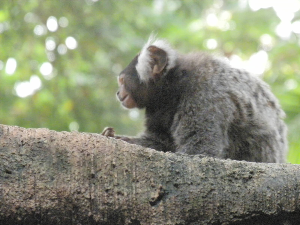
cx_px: 150
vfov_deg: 6.2
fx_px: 2063
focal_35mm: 238
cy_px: 112
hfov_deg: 8.3
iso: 800
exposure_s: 1/98.3
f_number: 5.2
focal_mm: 42.1
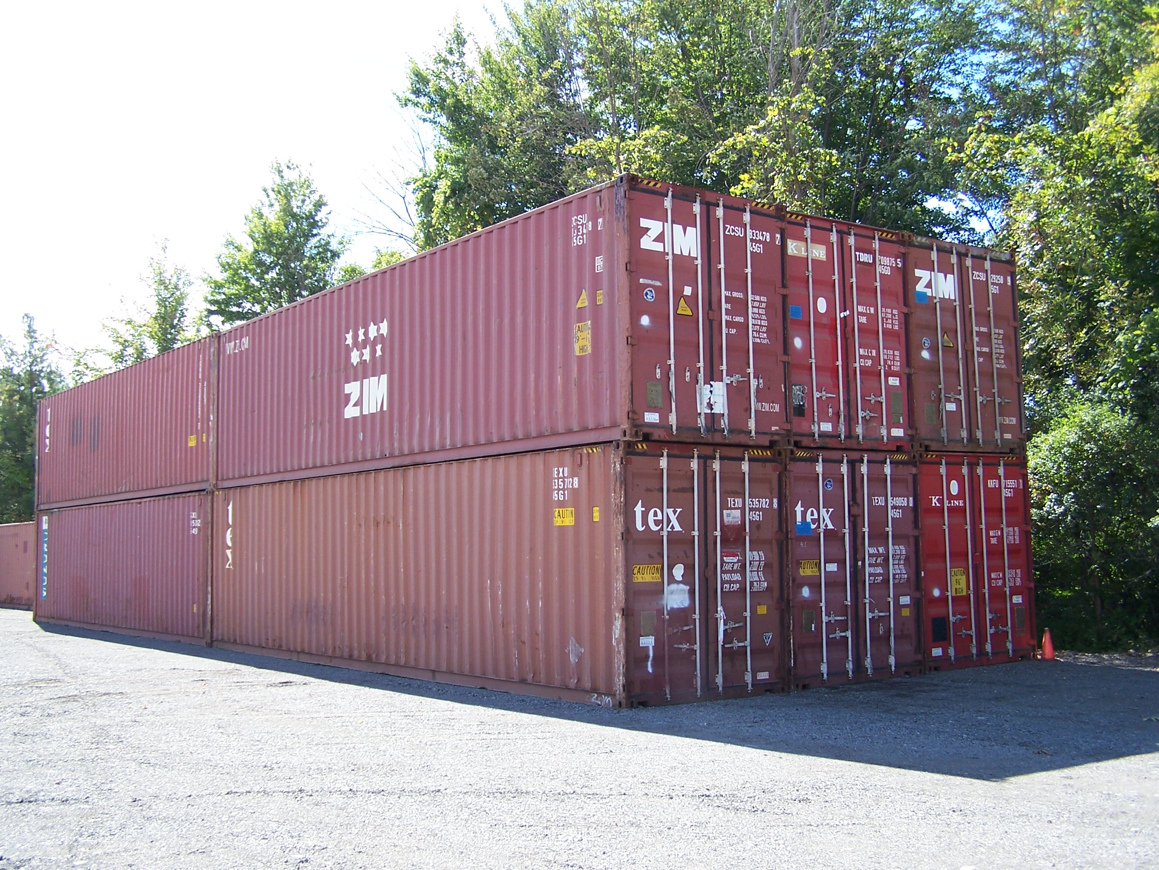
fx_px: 1272
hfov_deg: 49.0
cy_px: 435
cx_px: 580
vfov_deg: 37.7
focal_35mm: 38
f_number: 2.8
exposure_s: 1/250
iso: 80
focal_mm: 6.3
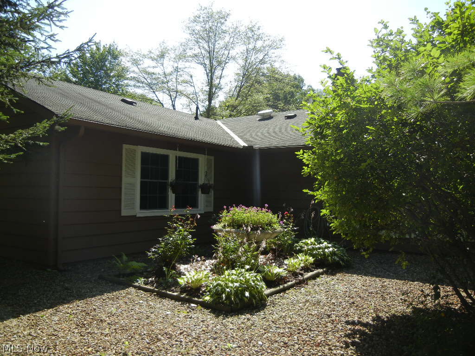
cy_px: 178
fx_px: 412
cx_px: 238
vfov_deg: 46.8
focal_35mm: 30
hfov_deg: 60.0
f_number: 3.5
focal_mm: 5.4
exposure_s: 1/781
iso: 160
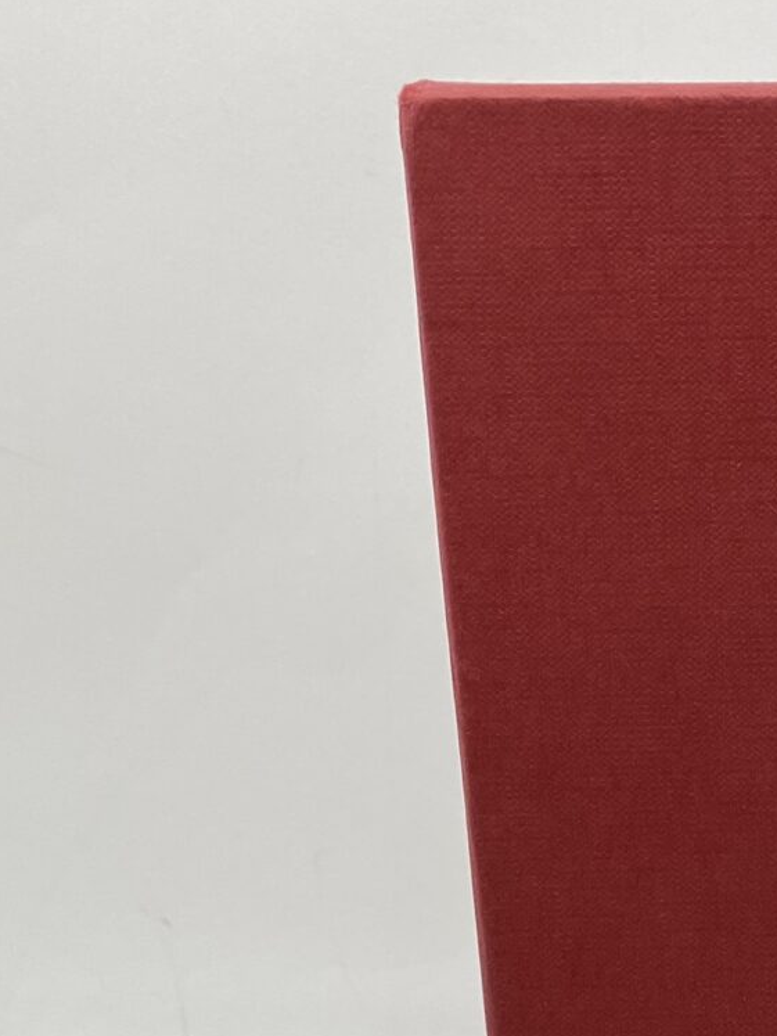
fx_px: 2664
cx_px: 1148
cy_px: 1422
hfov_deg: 15.4
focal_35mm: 89
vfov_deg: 19.8
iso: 32
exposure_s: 1/101
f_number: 1.8
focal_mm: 4.25
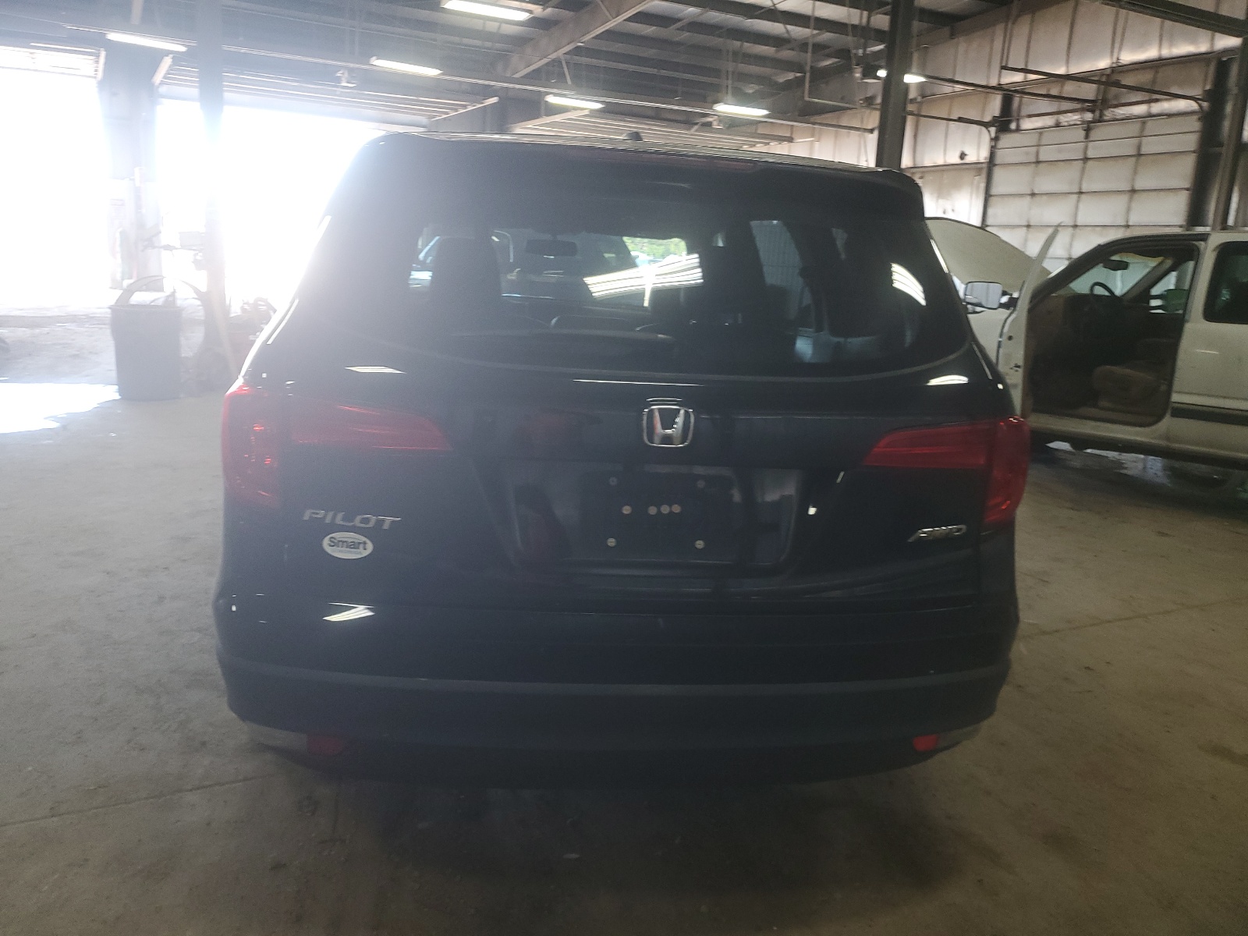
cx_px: 624
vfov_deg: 53.1
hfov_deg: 67.3
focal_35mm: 26
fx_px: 937
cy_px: 468
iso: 93
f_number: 1.5
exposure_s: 1/60.2
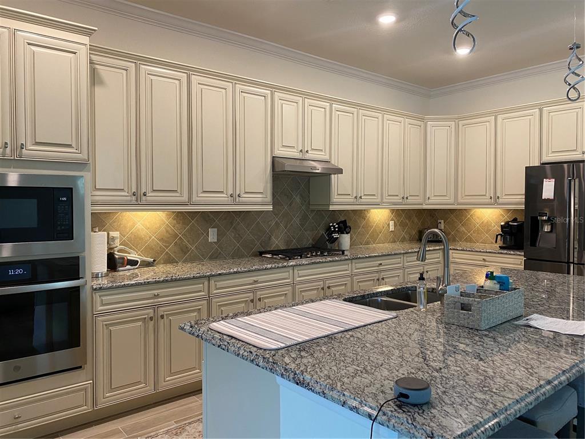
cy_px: 220
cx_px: 292
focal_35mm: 26
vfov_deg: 53.1
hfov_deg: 67.3
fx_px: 439
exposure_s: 1/60
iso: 125
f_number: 1.8
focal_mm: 4.25
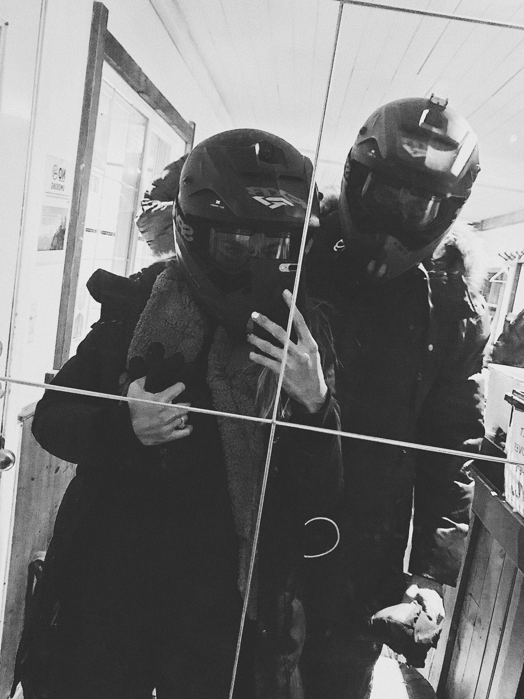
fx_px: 606
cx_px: 278
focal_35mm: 30
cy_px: 346
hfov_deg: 46.8
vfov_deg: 60.0
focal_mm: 3.99
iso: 125
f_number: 1.8
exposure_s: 1/4
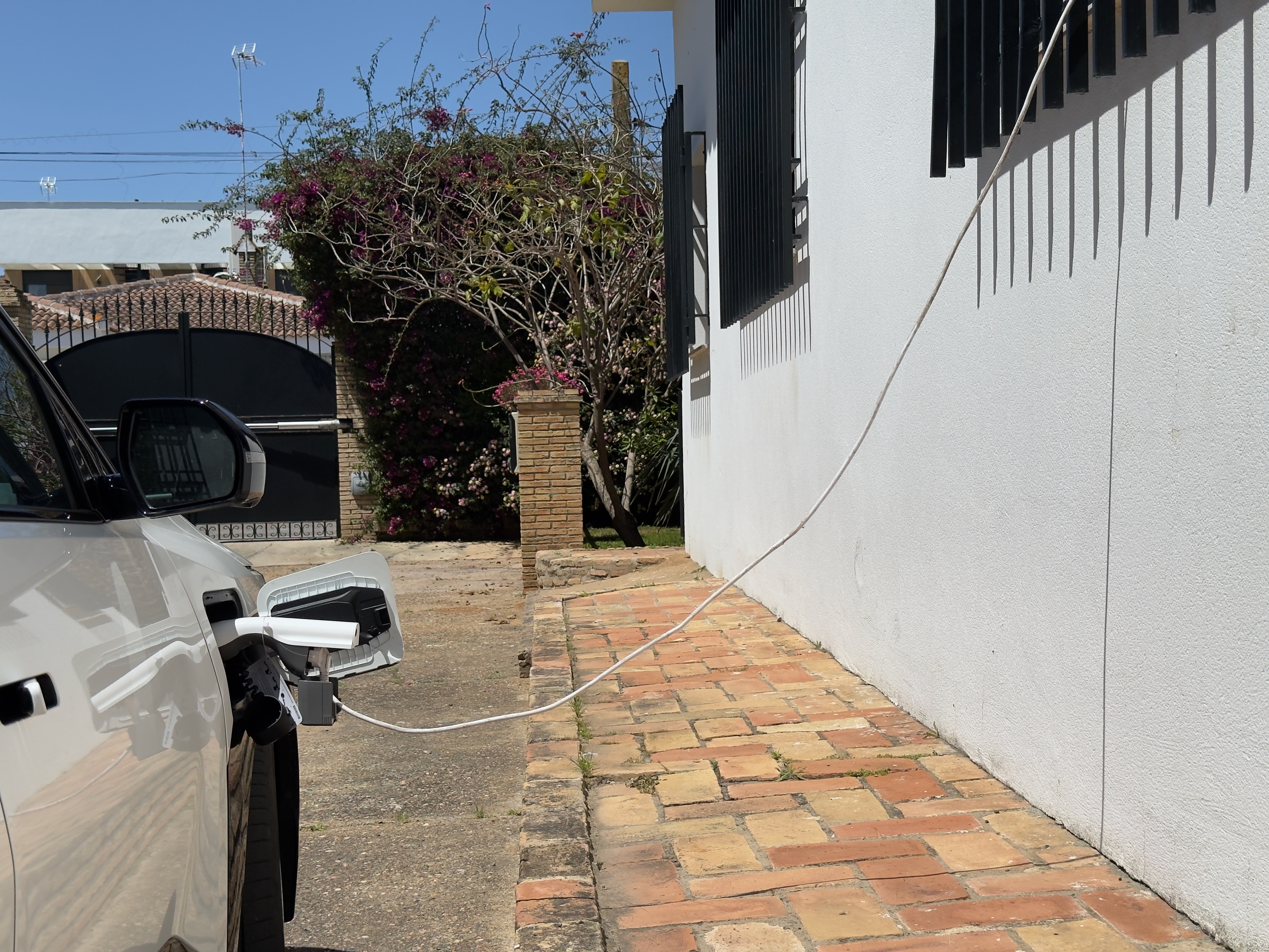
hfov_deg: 39.7
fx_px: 1760
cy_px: 476
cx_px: 634
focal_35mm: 48
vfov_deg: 30.3
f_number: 1.78
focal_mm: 6.76
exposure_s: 1/11364
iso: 64
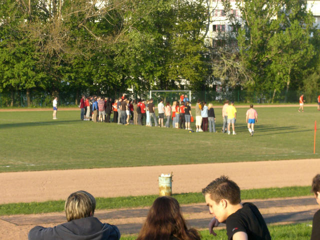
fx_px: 1054
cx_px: 160
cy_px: 120
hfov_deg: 17.3
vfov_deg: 13.0
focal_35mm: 114
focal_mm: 18.9
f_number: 5.4
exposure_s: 1/200
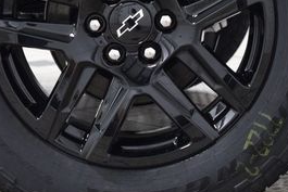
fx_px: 928
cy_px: 21
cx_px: 129
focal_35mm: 116
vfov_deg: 11.8
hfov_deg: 17.6
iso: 1600
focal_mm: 32
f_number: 3.5
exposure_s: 1/60
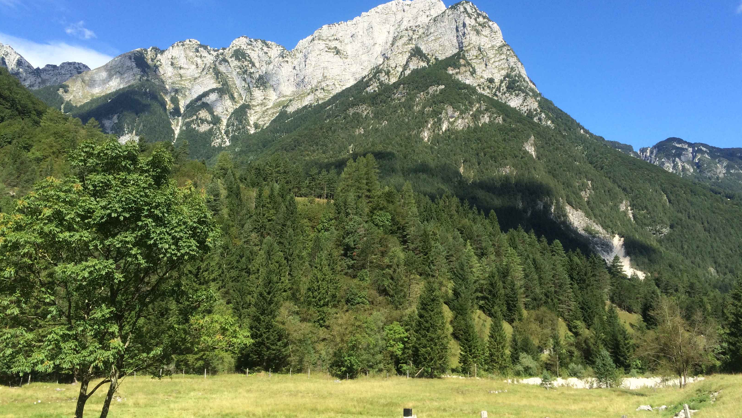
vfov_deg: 36.3
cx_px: 374
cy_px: 141
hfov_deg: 61.0
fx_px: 630
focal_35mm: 32
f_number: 2.2
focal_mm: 4.15
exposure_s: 1/1208
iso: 32
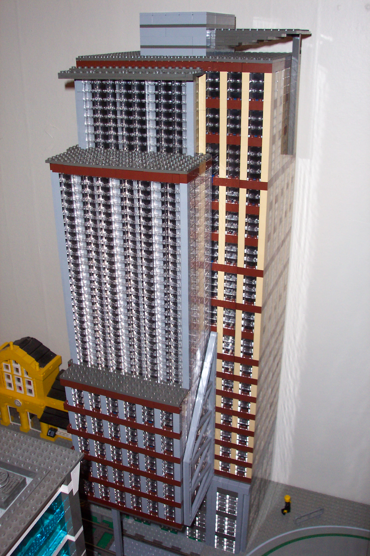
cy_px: 278
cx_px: 185
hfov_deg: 37.9
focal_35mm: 35
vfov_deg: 54.4
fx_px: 540
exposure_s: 1/30
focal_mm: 7.5
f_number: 2.8
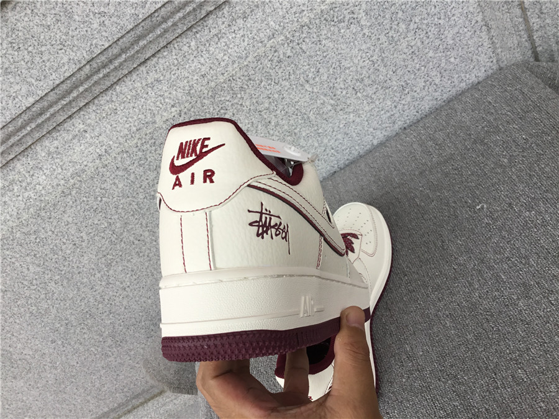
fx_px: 501
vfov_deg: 45.4
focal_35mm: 31
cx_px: 280
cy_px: 210
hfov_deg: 58.4
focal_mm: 3.3
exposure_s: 1/115
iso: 25
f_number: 2.4
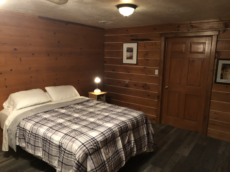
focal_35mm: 28
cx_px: 115
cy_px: 86
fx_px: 186
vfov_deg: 49.7
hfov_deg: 63.4
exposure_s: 1/4
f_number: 1.8
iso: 100
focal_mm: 3.99
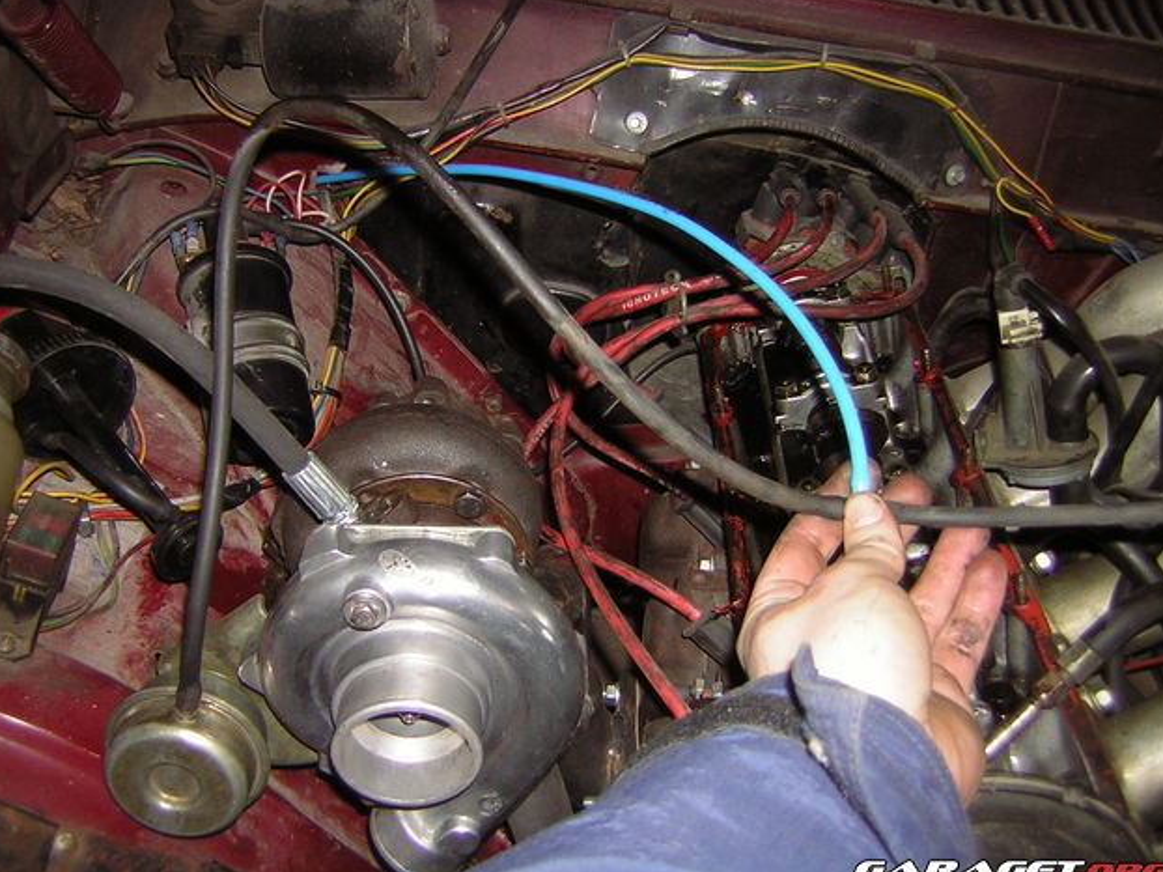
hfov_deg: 50.1
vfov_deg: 38.7
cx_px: 577
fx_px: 1243
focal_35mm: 37
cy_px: 441
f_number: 2.6
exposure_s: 1/60.1
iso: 50
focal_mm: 4.7
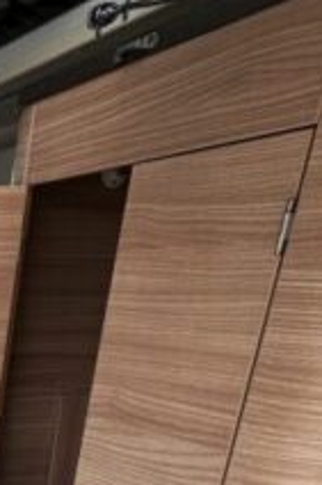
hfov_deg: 18.1
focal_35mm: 55
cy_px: 581
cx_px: -295
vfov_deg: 30.7
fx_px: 739
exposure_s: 1/346
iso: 40
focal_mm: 2.22
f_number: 2.2
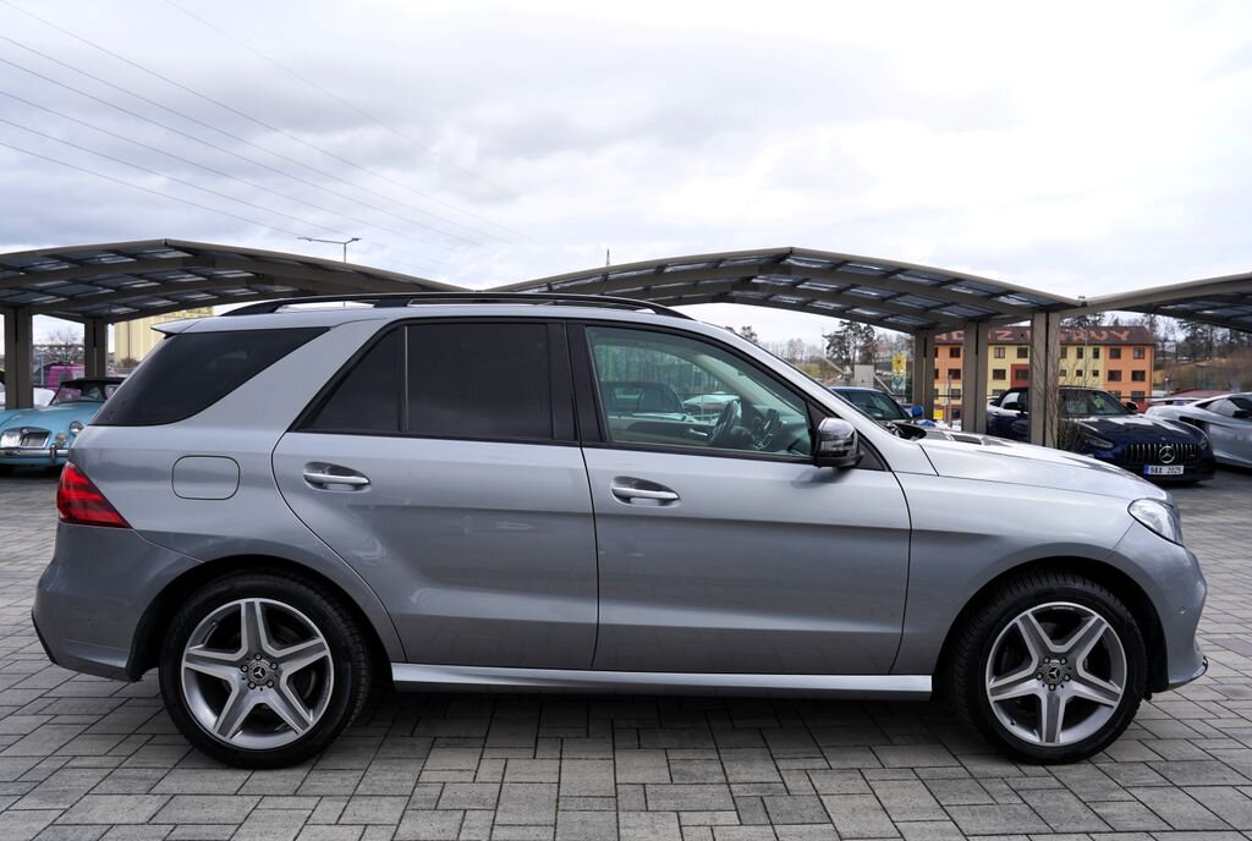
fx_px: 871
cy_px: 420
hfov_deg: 71.4
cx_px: 626
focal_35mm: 25
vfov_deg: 51.5
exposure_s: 1/160
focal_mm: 25
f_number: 6.3
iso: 100
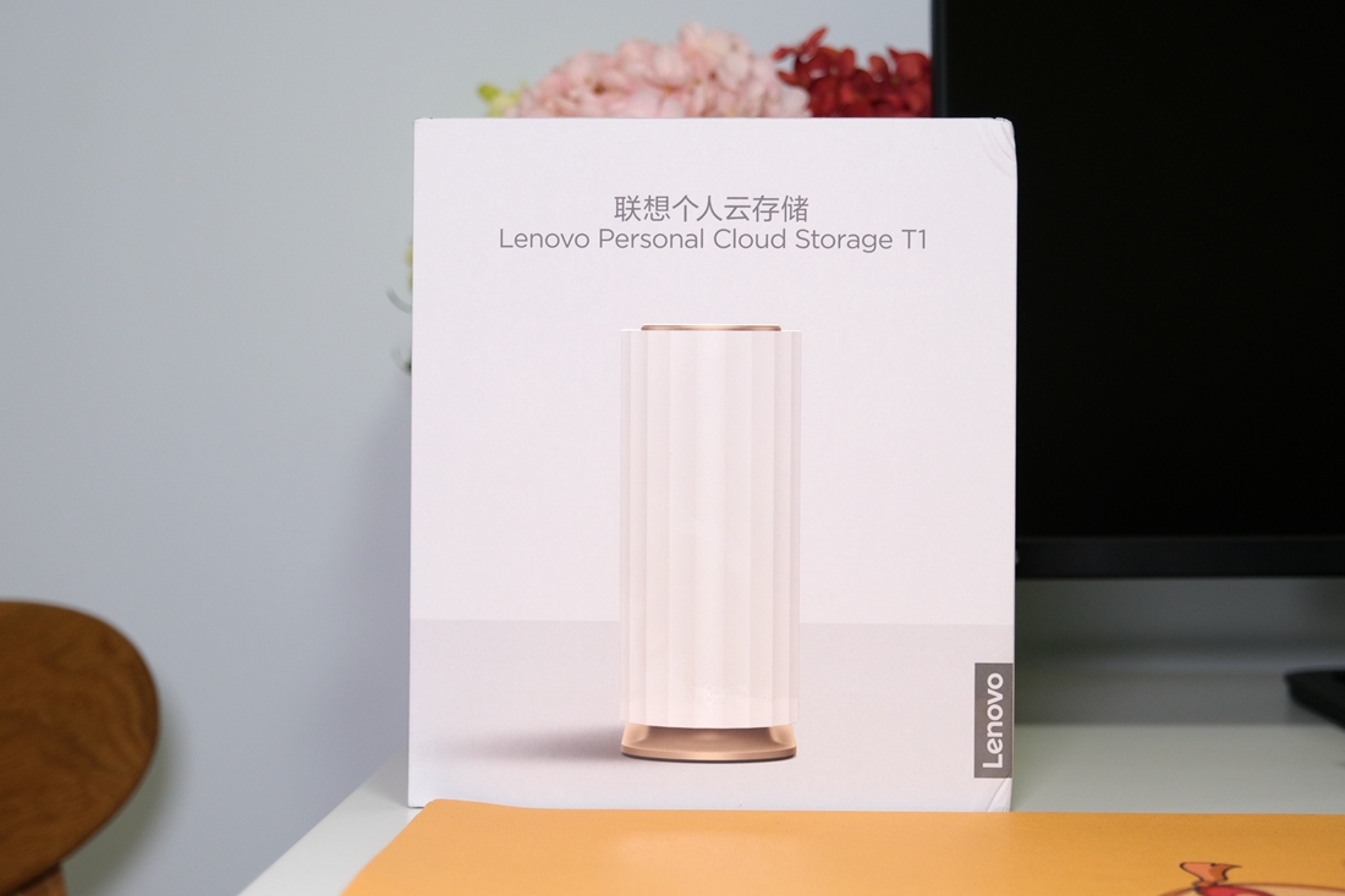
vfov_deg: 31.9
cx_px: 672
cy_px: 448
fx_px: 1569
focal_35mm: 42
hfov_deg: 46.4
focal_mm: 28.3
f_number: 2.8
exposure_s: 1/75
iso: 500
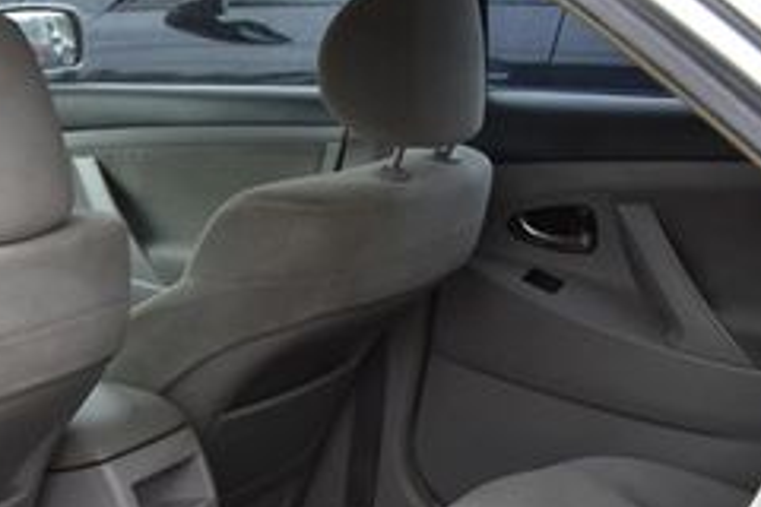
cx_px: -51
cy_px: 640
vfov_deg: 16.2
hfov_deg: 23.9
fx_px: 1691
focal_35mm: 80
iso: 400
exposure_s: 1/80
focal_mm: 20
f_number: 8
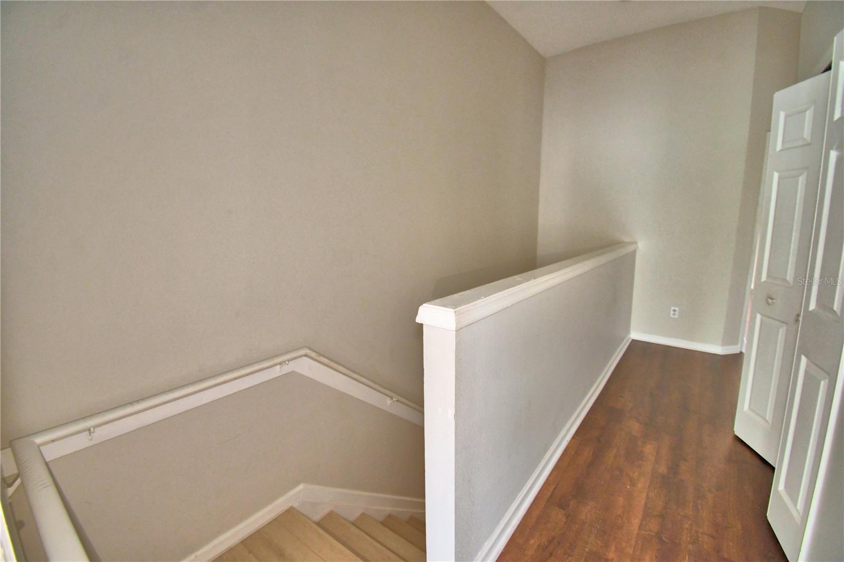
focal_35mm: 15
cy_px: 281
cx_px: 422
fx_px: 352
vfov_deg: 77.3
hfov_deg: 100.4
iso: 1250
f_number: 4.5
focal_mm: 10
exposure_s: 1/30
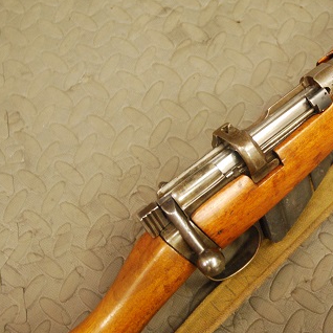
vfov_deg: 32.2
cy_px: 149
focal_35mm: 53
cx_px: 240
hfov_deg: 31.8
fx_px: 577
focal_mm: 22
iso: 1400
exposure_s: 1/30
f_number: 3.8
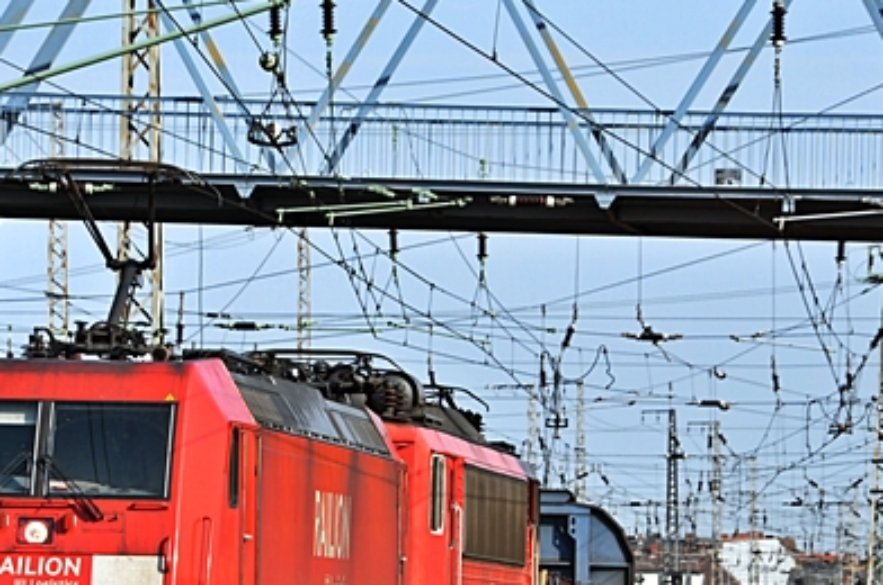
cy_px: 525
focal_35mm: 383
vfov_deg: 3.6
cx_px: 324
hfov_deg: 5.4
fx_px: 9379
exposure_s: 1/500
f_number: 5.6
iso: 220
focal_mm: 125
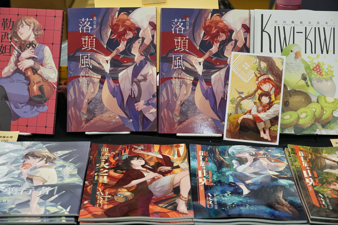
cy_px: 112
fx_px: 634
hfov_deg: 29.9
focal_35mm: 68
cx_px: 169
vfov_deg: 20.2
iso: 3200
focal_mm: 45
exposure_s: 1/80
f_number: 5
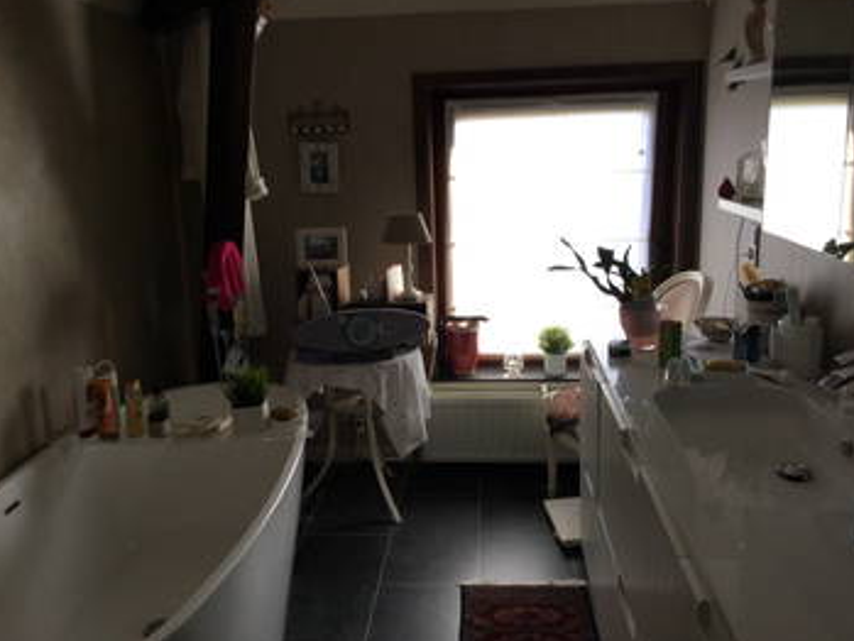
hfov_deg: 56.8
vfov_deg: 44.2
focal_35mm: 32
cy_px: 318
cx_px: 426
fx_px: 790
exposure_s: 1/50
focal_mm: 3.3
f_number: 2.4
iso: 32
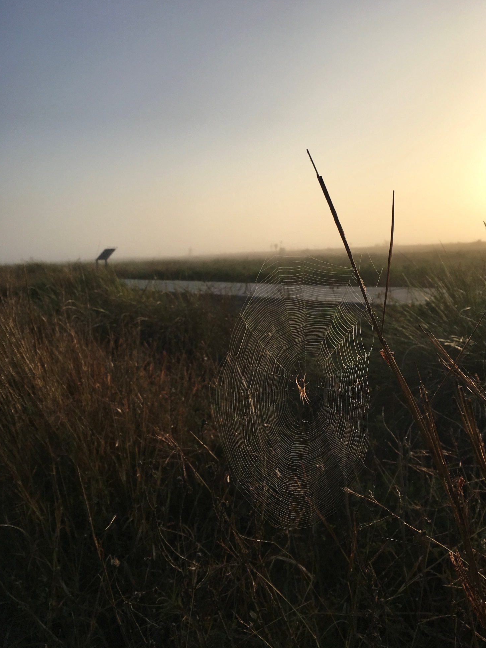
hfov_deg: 46.8
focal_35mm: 30
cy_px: 327
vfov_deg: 60.0
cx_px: 248
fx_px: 562
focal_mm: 4.15
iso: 25
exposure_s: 1/2564
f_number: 2.2
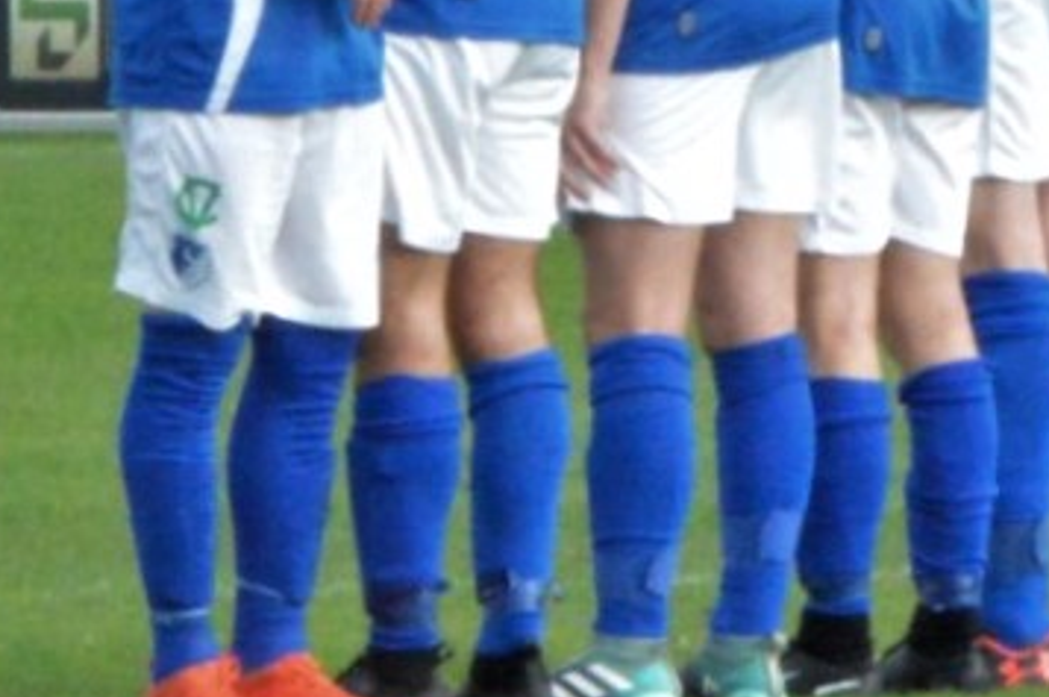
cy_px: -41
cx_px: 821
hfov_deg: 4.1
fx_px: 14479
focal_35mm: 498
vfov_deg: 2.8
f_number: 36
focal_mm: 105
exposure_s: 1/250
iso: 6400
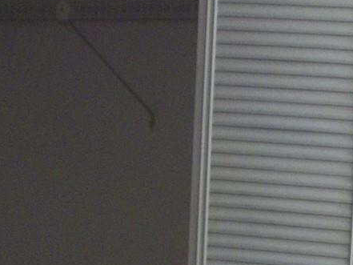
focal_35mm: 116
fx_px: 1183
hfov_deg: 15.4
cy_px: 340
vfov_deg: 12.4
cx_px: 562
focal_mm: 5.7
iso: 160
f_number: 2.9
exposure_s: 1/20
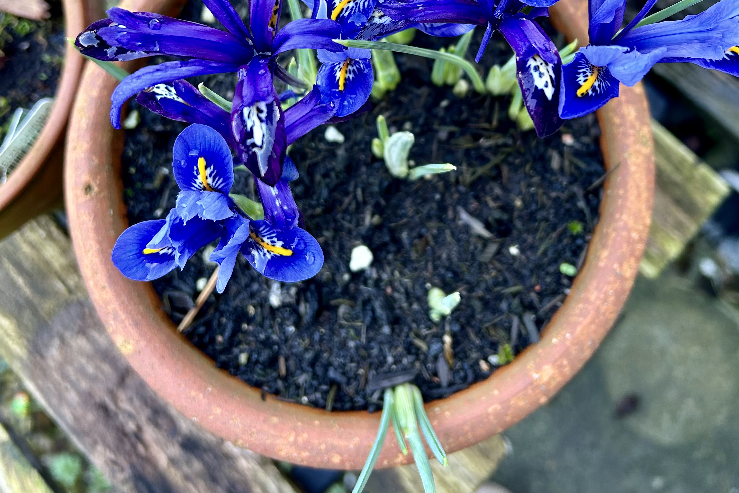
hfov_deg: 51.9
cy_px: 72
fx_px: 760
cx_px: 377
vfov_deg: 34.4
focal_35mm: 37
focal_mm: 5.7
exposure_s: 1/121
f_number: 1.5
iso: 80
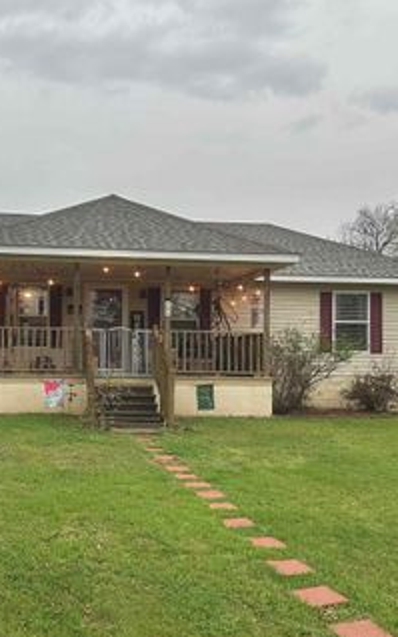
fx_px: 694
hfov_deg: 31.8
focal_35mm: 40
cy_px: 338
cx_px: 134
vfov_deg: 49.2
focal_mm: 6.86
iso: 160
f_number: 1.78
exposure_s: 1/120
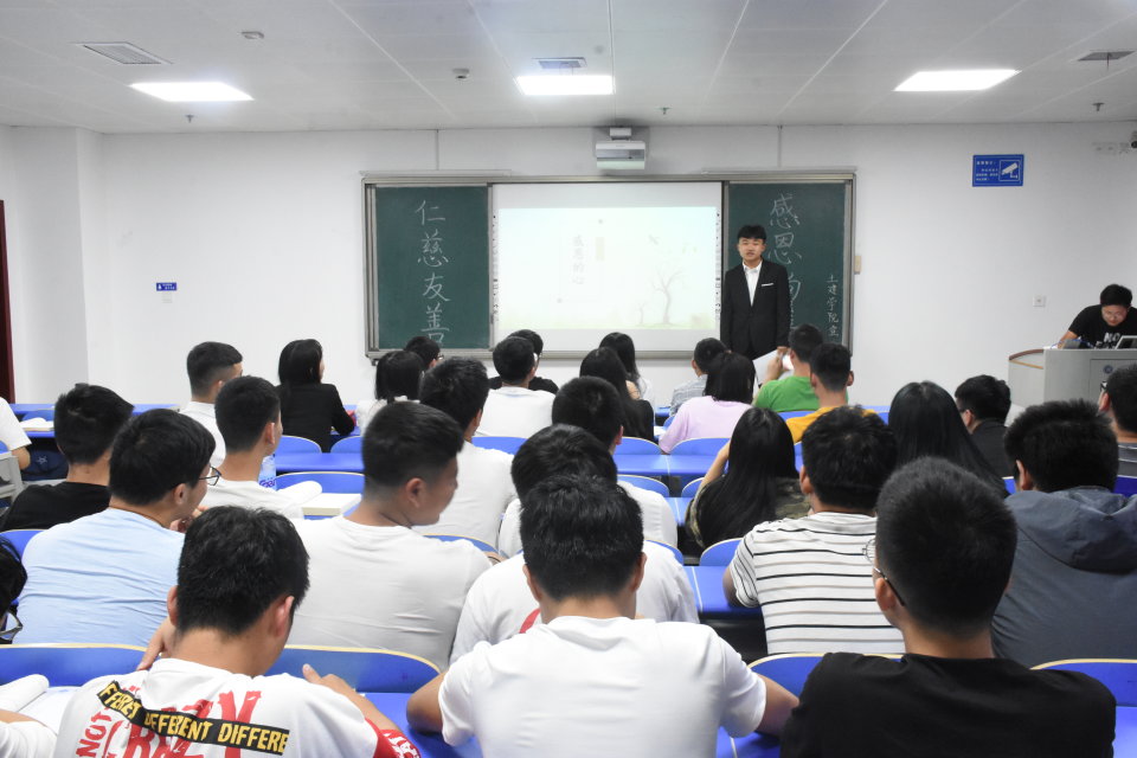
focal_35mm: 33
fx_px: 1042
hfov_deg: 57.2
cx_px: 568
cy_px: 379
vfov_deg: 40.0
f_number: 13
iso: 4000
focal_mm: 22
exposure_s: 1/15
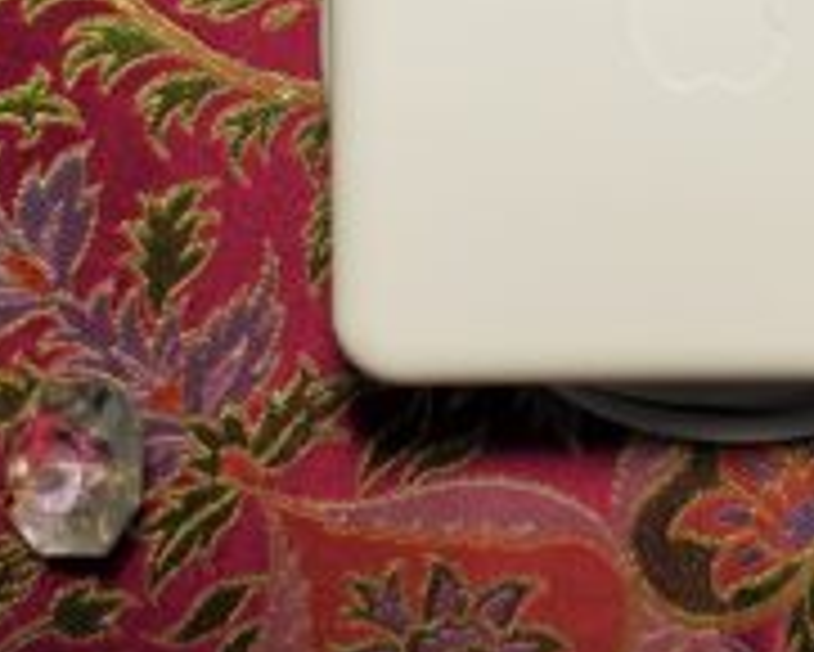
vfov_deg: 23.0
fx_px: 1519
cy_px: -36
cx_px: 688
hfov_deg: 29.1
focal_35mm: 63
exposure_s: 1/100
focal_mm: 4.3
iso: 50
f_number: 2.4
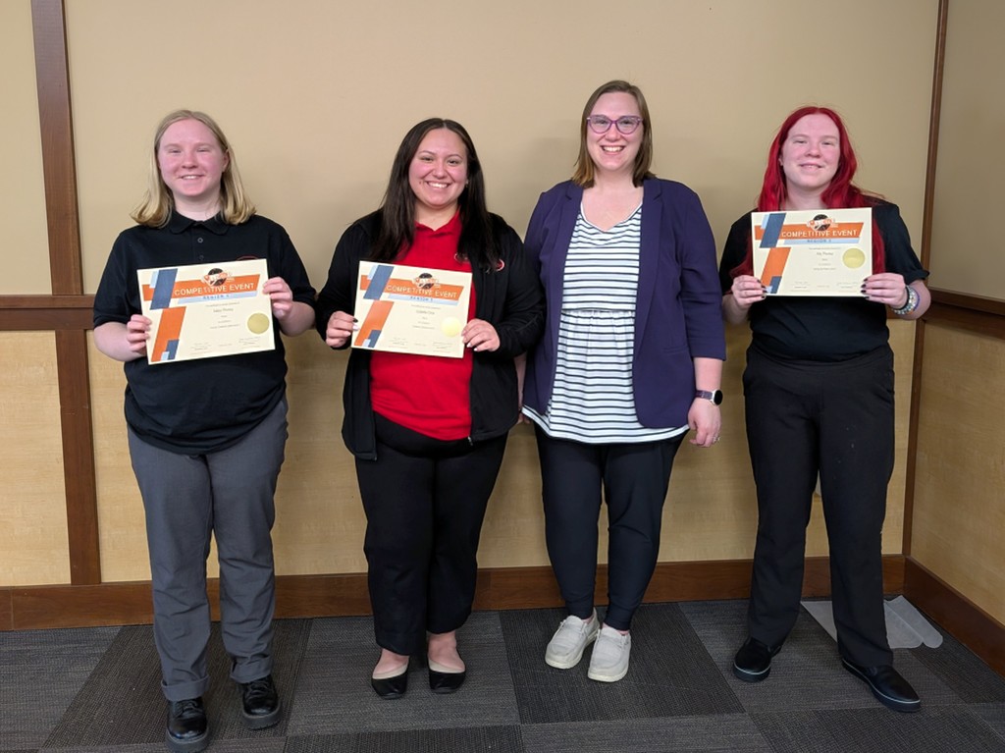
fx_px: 696
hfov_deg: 71.6
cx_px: 502
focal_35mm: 24
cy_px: 376
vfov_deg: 56.8
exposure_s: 1/37.6
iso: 280
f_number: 1.68
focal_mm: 6.9
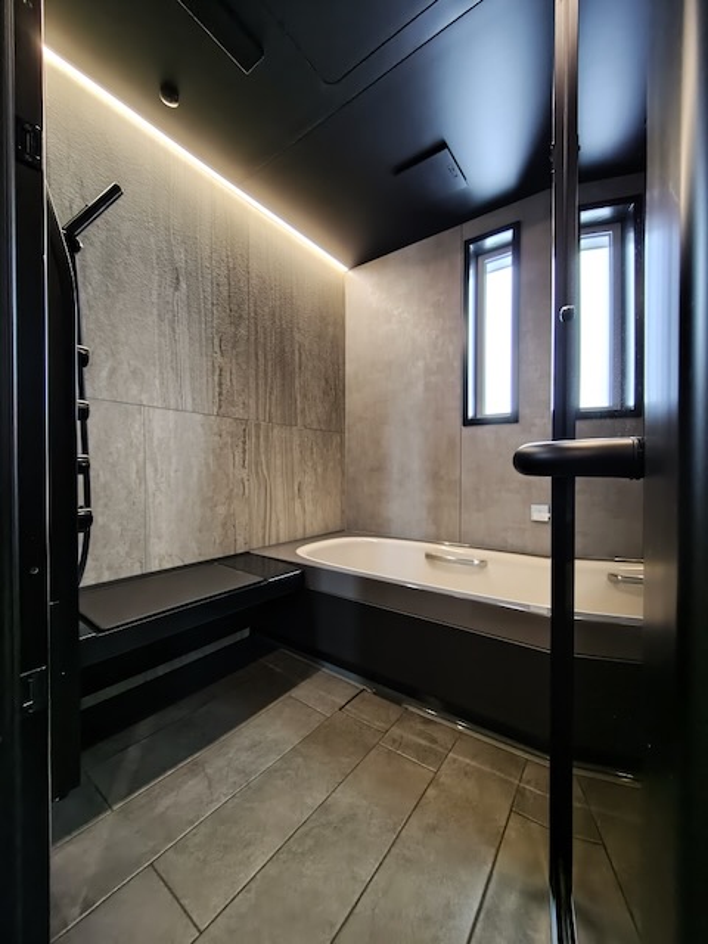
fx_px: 355
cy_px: 472
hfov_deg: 89.9
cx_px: 354
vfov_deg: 106.2
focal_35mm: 13
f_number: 2.2
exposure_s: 1/30
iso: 1450
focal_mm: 2.16
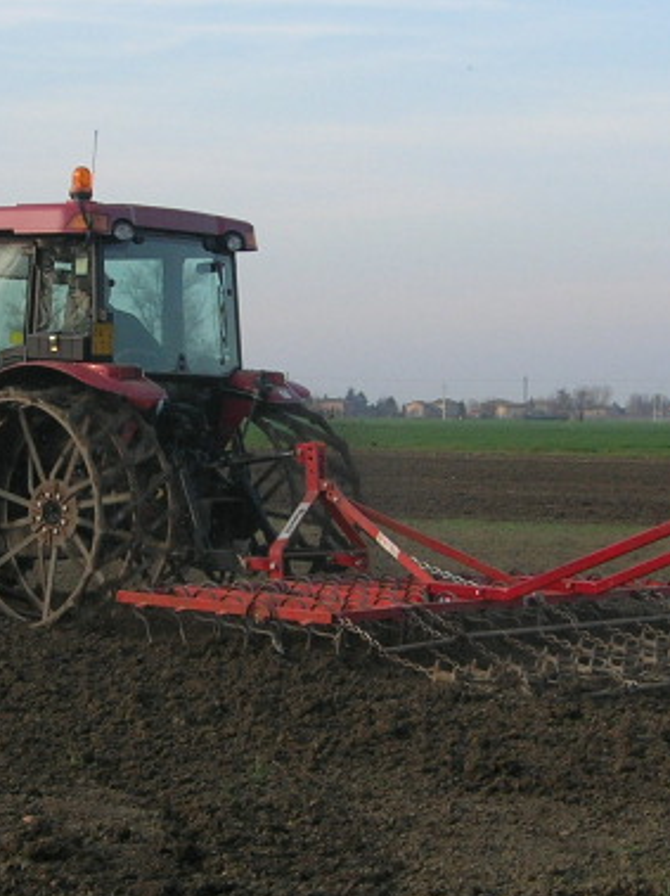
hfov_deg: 14.3
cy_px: 472
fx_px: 2661
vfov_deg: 19.1
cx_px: 251
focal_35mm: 103
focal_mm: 7.8
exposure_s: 1/146
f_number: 4.8
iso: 64
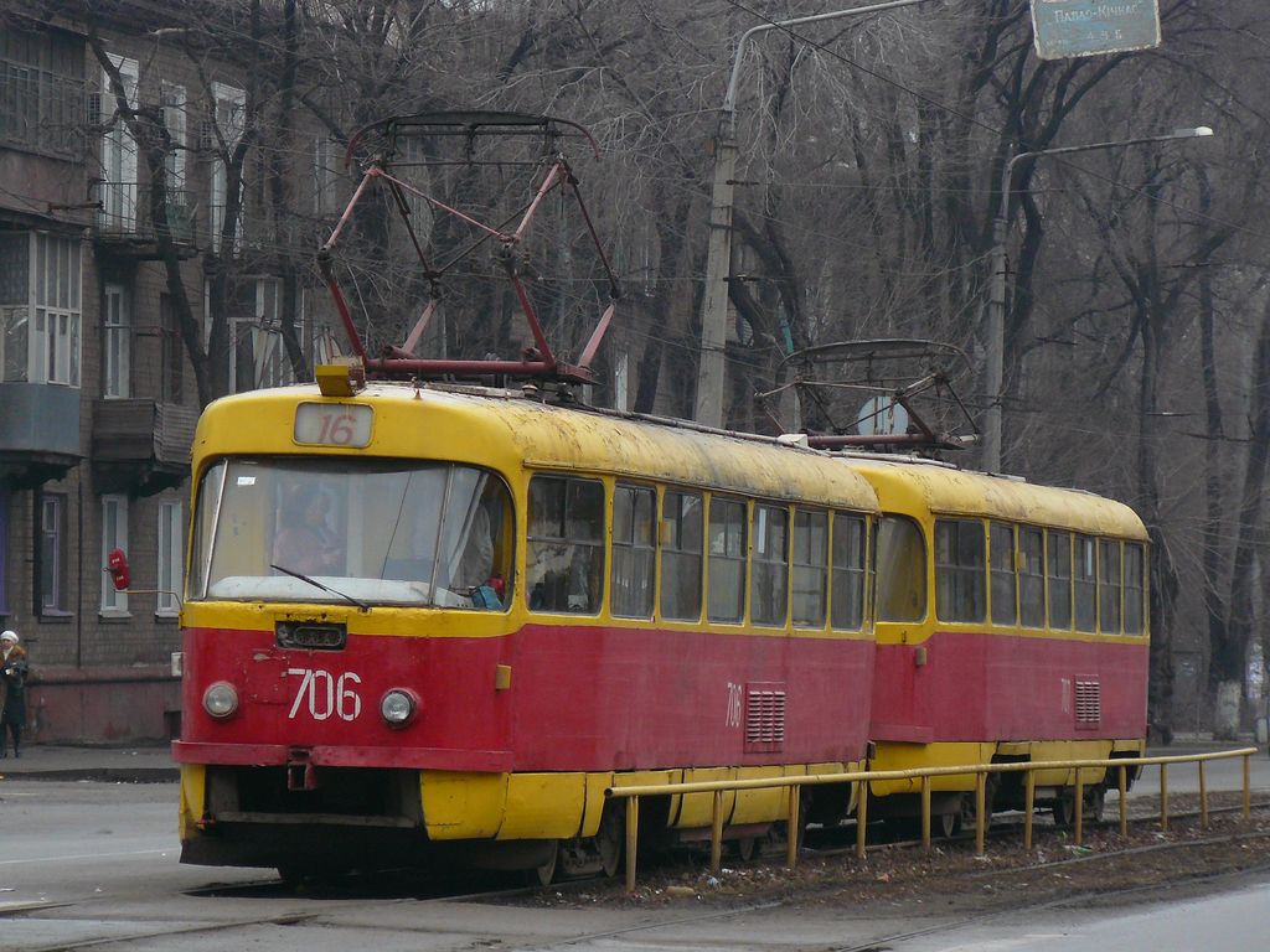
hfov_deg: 10.0
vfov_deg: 7.5
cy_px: 476
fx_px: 7264
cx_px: 635
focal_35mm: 198
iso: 200
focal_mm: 32.9
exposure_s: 1/160
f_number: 3.3
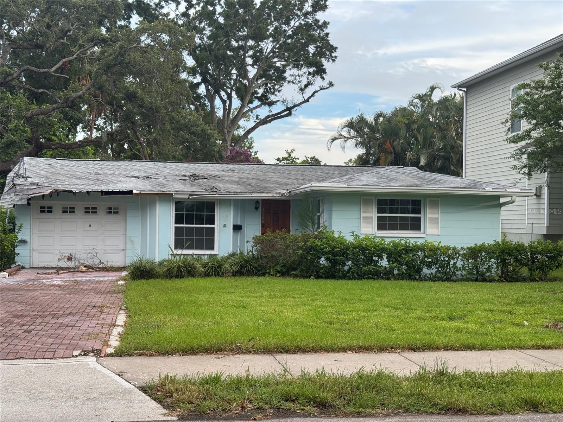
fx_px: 781
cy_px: 211
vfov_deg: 30.3
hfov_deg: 39.7
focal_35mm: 48
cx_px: 282
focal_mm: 6.76
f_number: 1.78
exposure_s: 1/499
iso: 64
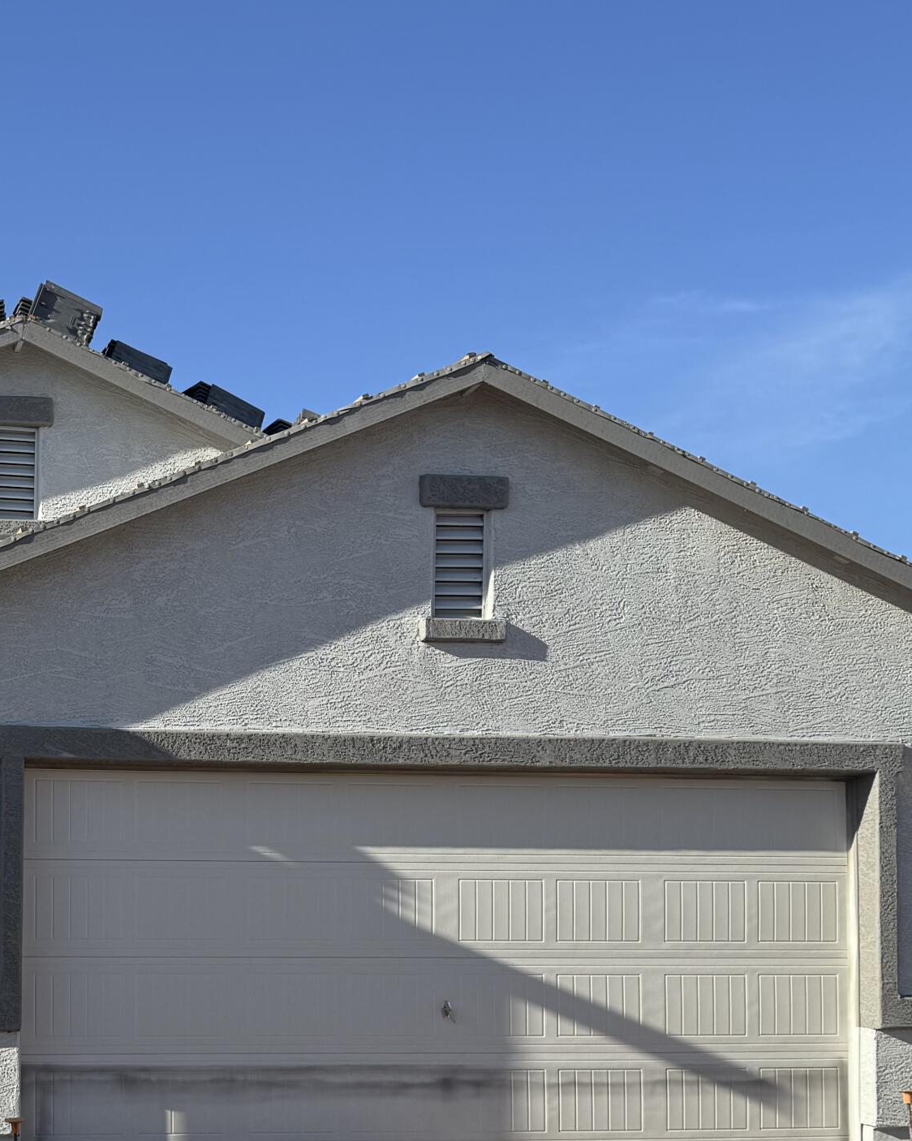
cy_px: 902
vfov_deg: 36.2
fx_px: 1688
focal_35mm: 50
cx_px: -7
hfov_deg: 28.3
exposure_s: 1/3597
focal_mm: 6.76
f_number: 1.78
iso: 80
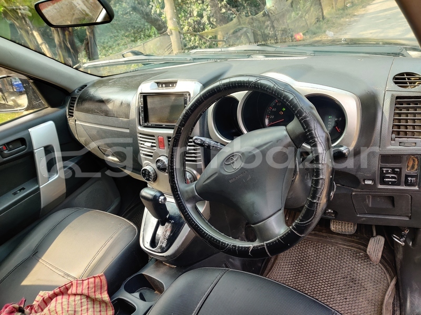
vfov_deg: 51.4
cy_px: 158
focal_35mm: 27
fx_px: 328
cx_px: 210
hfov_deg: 65.3
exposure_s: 1/100
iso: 125
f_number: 1.65
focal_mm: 4.75
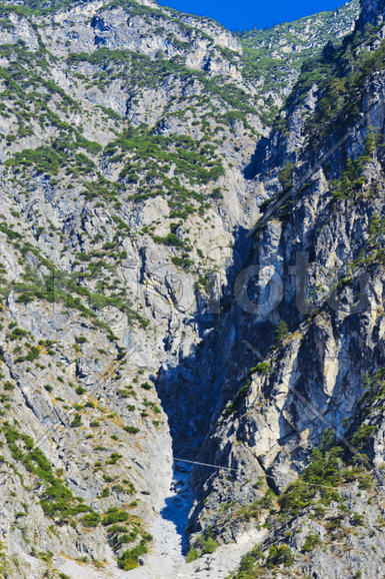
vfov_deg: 17.5
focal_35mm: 117
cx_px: 192
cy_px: 290
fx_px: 1882
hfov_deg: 11.7
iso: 100
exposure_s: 1/125
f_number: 5
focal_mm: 78
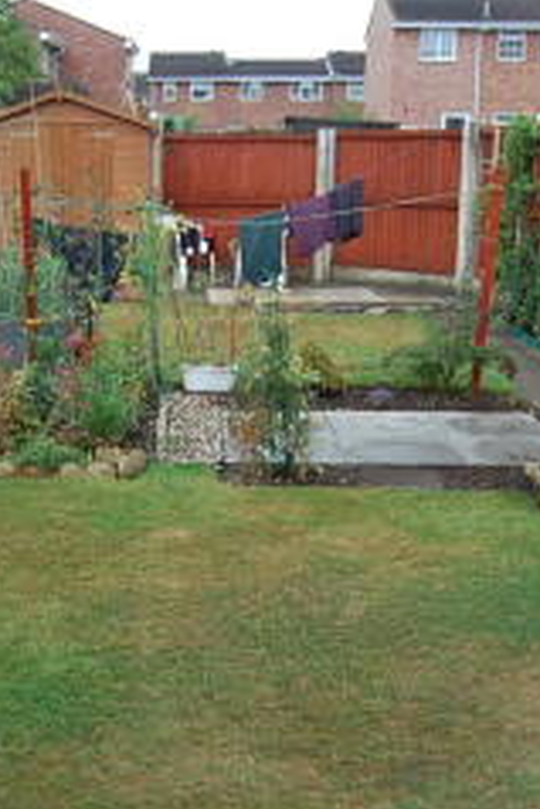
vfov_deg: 36.7
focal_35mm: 54
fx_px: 1213
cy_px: 478
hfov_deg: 24.8
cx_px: 139
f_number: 4.5
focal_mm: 18
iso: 400
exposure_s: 1/250
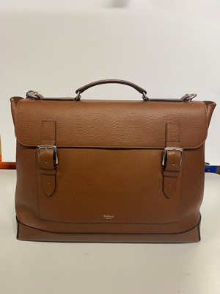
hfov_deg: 53.1
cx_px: 110
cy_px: 147
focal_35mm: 26
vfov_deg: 67.3
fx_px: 220
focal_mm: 4.25
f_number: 1.8
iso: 125
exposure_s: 1/50
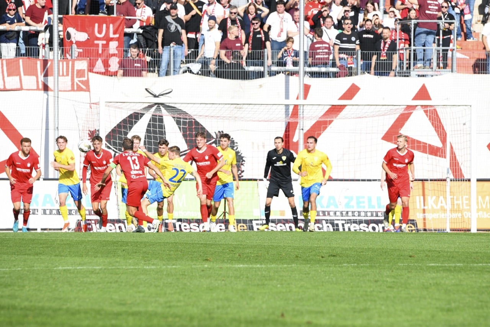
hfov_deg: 5.2
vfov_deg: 3.4
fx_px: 5443
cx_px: 245
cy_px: 164
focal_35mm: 400
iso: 2000
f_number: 10
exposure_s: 1/1600
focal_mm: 400
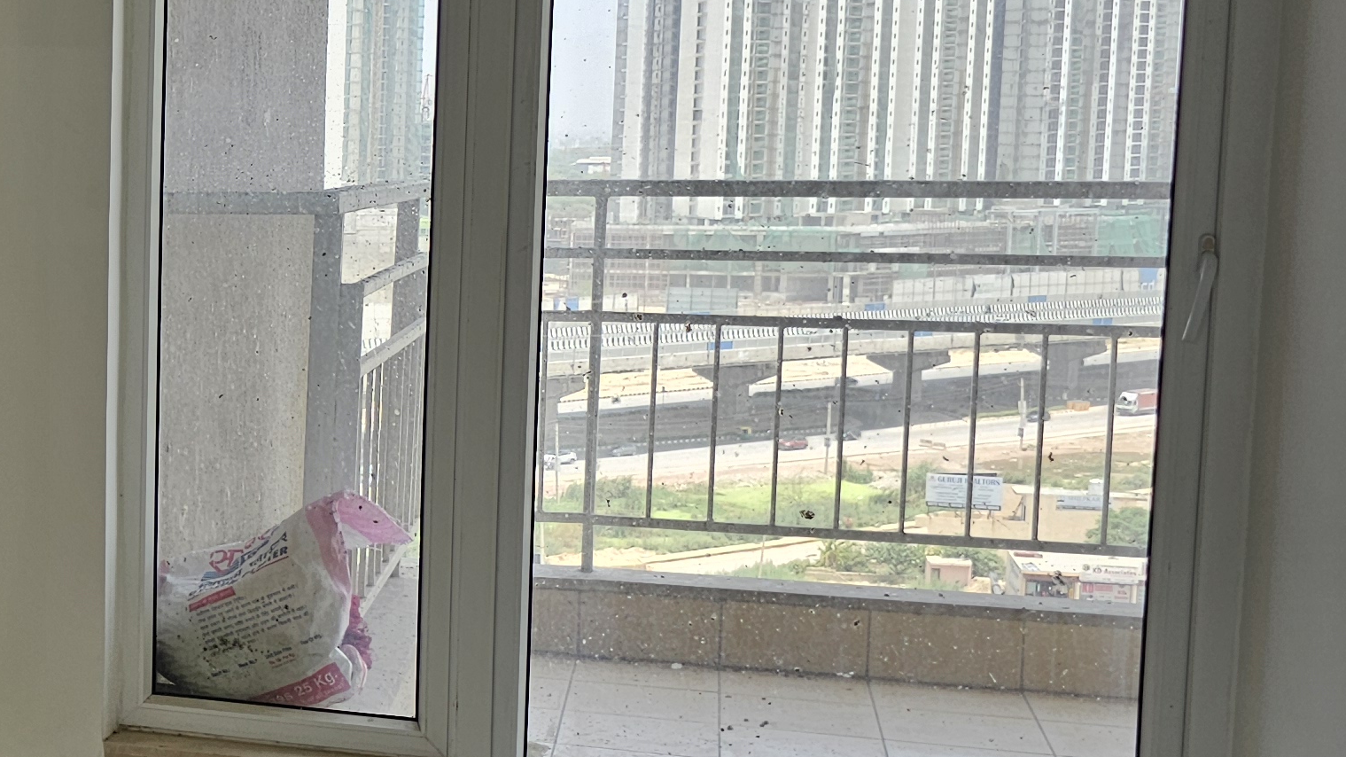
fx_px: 2355
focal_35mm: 66
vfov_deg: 18.3
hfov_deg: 27.4
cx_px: -337
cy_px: 370
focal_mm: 6.3
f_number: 1.7
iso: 16
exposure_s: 1/238
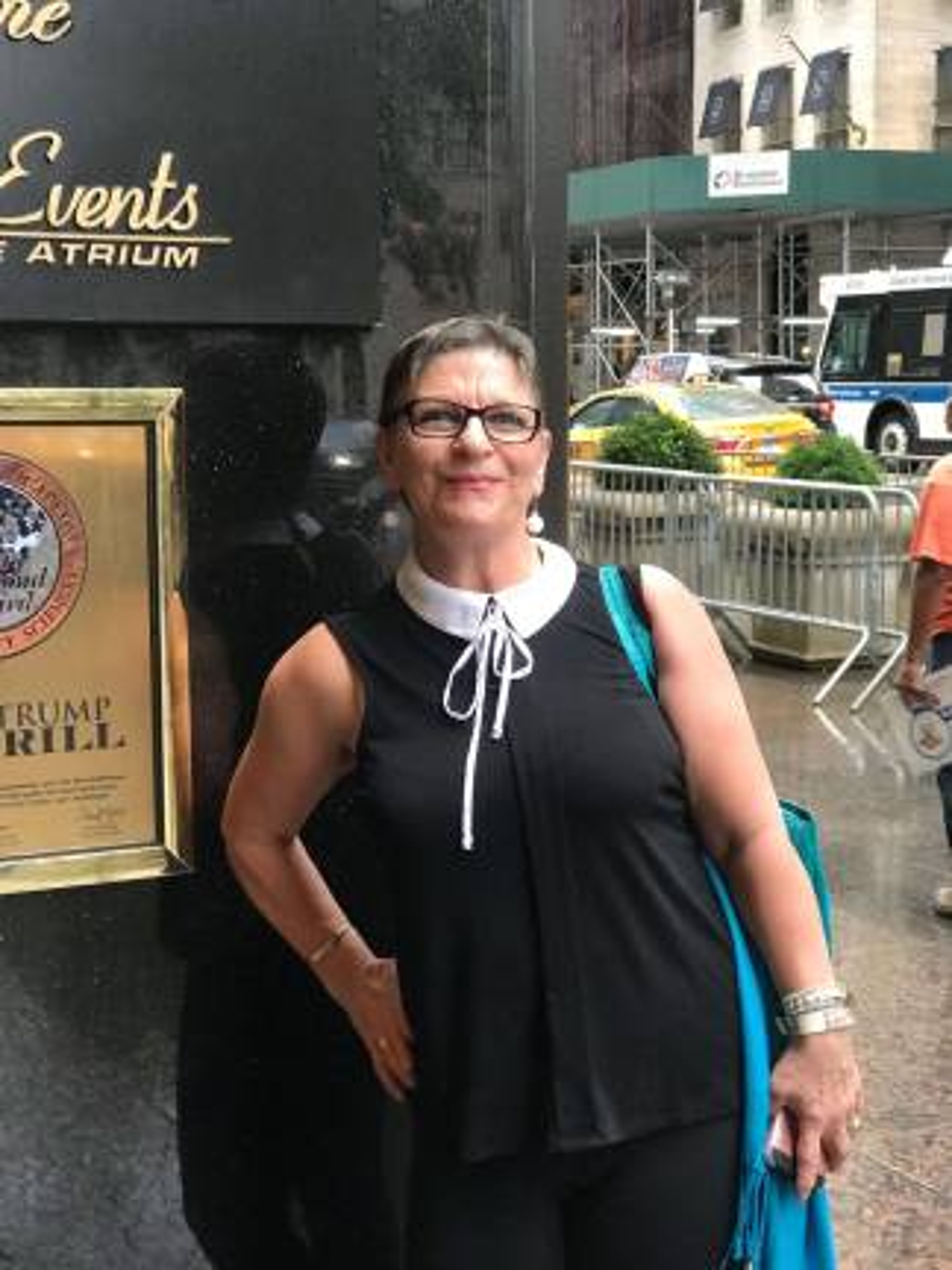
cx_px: 476
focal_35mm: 57
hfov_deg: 25.7
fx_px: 2090
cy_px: 635
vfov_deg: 33.8
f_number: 2.8
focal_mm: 6.6
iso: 160
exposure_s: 1/60
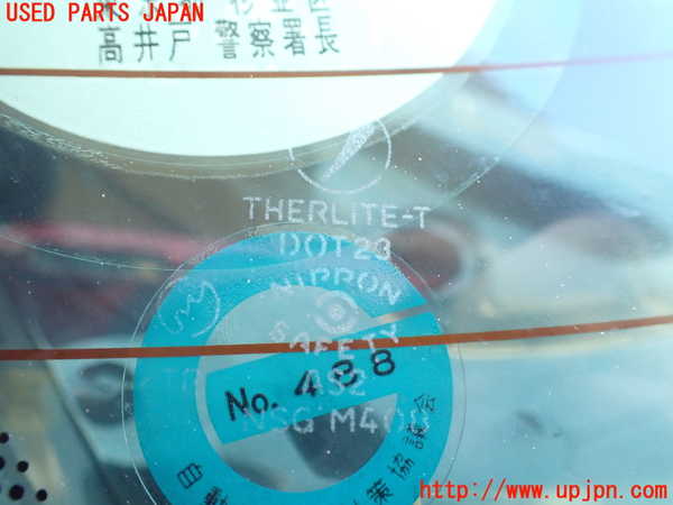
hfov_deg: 60.0
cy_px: 252
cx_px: 336
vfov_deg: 46.8
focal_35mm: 30
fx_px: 583
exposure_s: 1/125
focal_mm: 5.4
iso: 640
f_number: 2.3
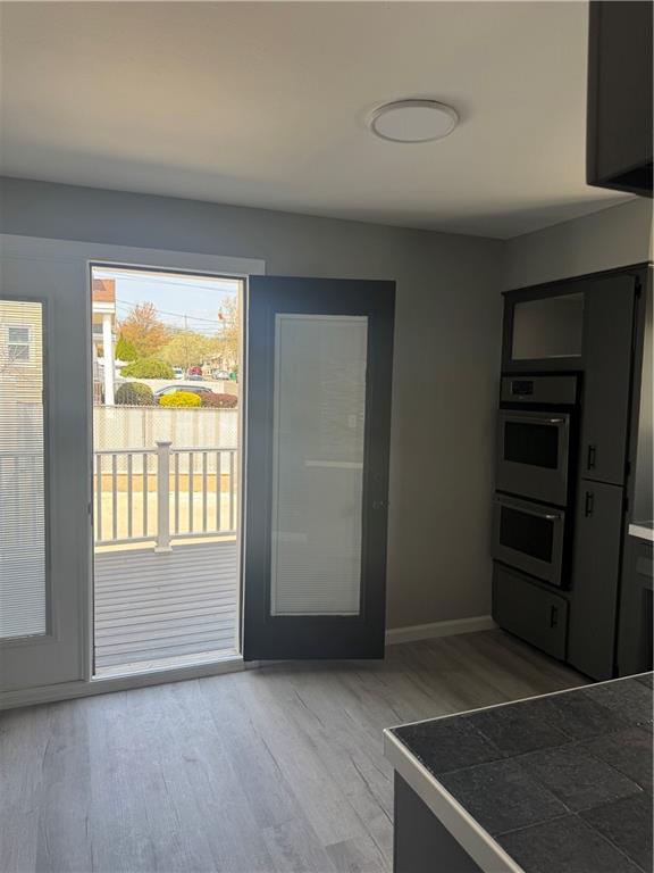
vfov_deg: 71.6
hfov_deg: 56.8
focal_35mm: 24
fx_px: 605
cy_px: 436
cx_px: 327
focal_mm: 6.76
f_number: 1.78
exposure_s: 1/331
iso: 80
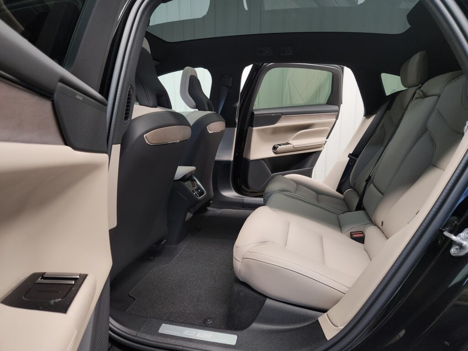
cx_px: 234
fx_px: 311
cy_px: 176
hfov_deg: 73.9
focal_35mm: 23
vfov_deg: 58.9
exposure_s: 1/100
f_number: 1.8
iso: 320
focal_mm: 5.4
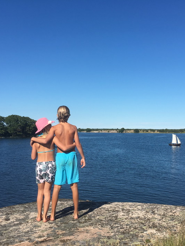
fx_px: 278
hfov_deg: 36.7
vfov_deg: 47.9
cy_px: 123
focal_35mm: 39
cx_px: 111
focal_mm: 4.15
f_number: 2.2
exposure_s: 1/2137
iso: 25
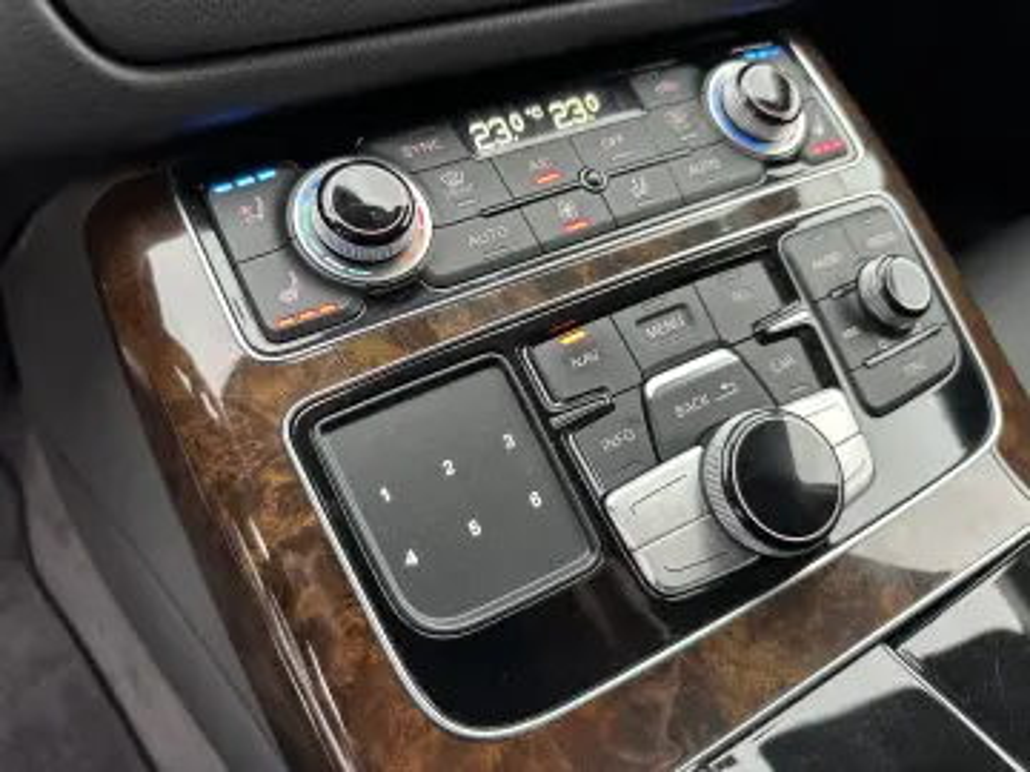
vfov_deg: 56.8
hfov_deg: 71.6
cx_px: 515
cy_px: 386
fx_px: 714
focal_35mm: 24
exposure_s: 1/110
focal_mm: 6.86
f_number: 1.78
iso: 250
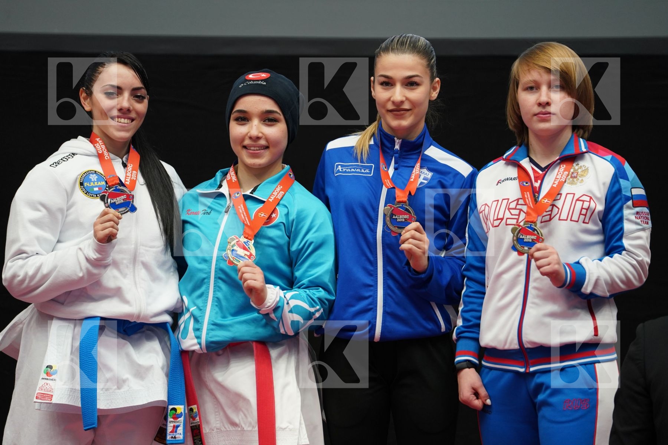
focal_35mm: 198
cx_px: 334
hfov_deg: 10.4
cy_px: 222
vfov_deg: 6.9
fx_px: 3674
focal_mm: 198
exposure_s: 1/320
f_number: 2.8
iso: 1250
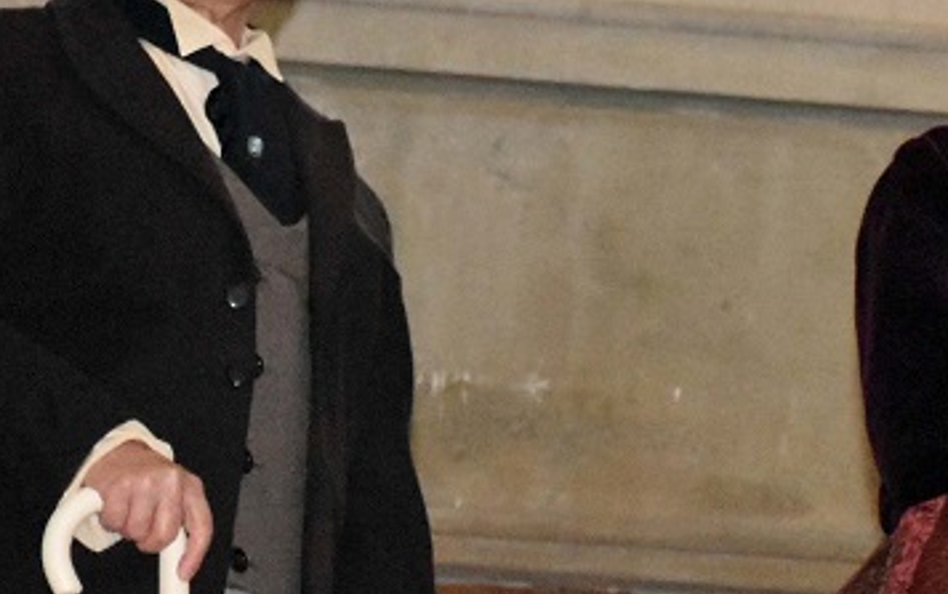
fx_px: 10987
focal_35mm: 425
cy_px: 605
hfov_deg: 4.9
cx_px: 1044
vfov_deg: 3.1
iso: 6400
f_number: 5
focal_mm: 66
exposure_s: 1/60
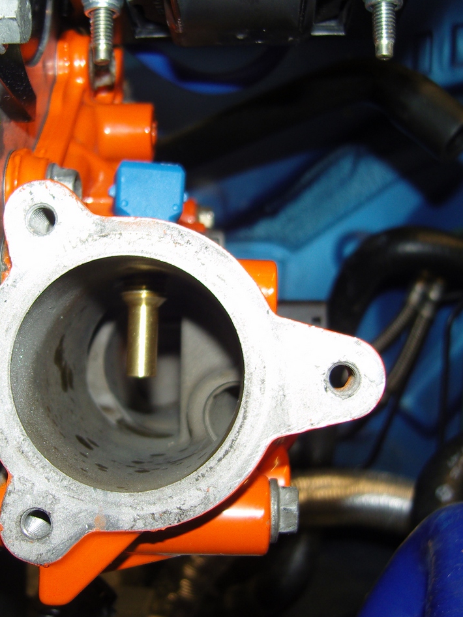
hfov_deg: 31.4
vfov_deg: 41.2
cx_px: 175
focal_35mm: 46
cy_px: 308
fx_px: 820
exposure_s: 1/40
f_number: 2.8
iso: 100
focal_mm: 7.3
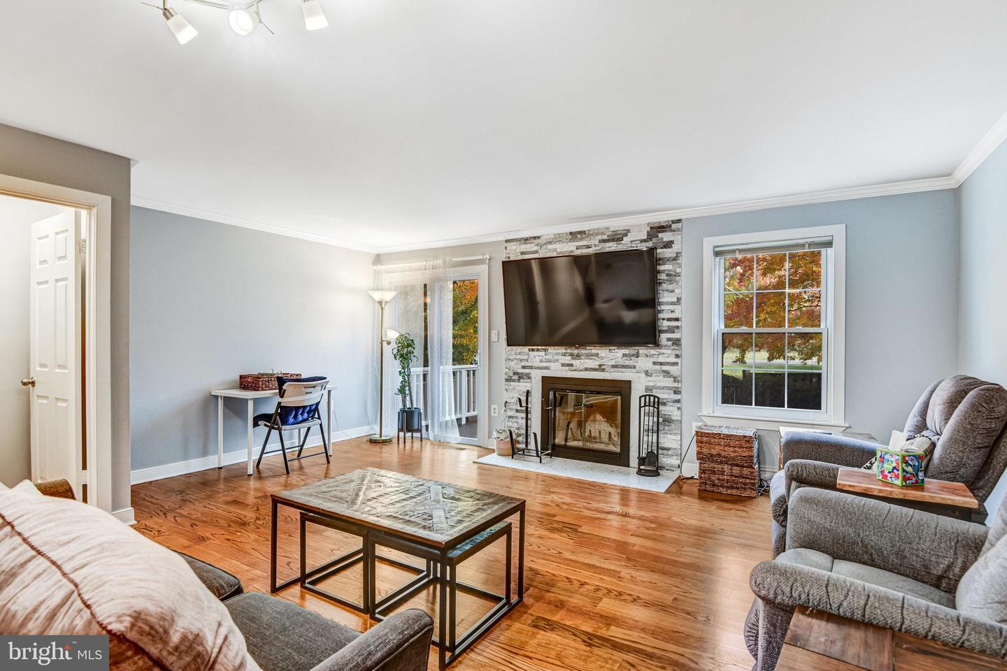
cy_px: 336
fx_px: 475
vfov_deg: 70.4
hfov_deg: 93.3
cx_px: 504
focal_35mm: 17
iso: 400
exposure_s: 1/13
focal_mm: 17
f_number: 8
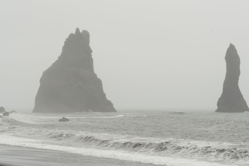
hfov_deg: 19.5
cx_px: 124
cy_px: 83
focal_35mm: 105
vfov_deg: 13.0
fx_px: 726
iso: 400
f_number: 8
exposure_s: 1/500
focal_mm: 70
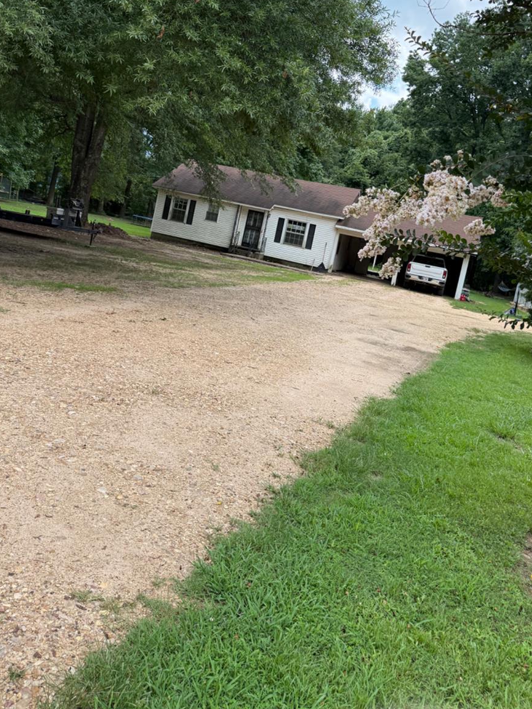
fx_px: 635
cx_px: 262
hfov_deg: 45.4
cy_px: 259
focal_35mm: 31
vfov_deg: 57.5
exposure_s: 1/2053
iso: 100
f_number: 1.78
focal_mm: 6.76
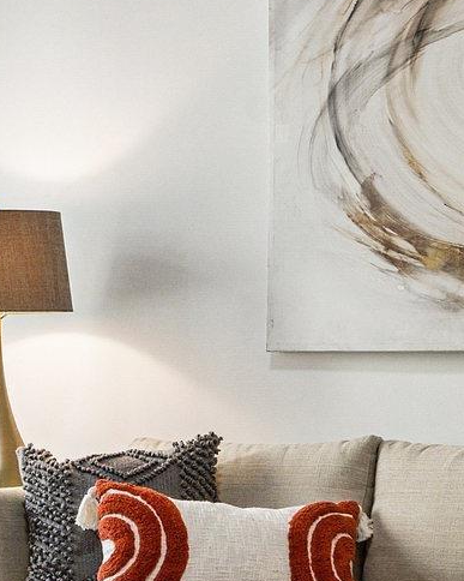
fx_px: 2387
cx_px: 179
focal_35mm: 139
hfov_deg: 11.1
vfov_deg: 13.8
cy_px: 379
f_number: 8
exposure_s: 1/25
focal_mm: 35
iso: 320
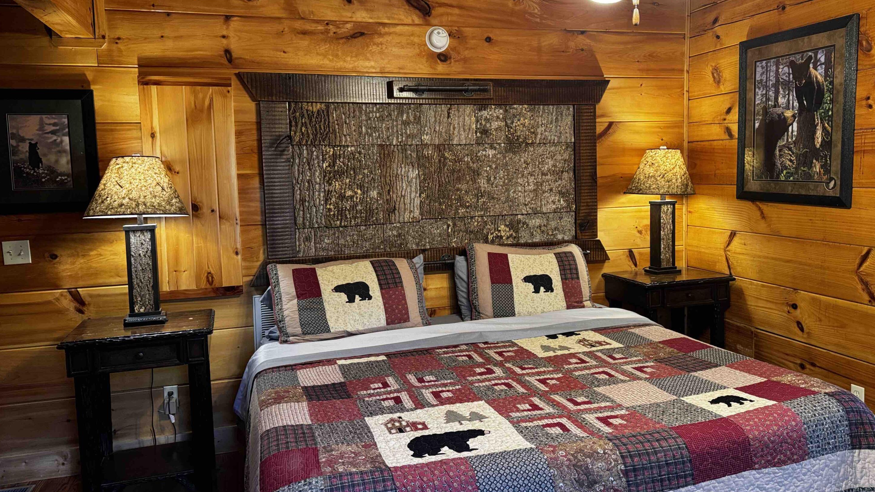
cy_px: 220
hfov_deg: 69.9
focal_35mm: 27
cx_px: 448
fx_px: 626
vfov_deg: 42.8
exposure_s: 1/60
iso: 400
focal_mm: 6.76
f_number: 1.78
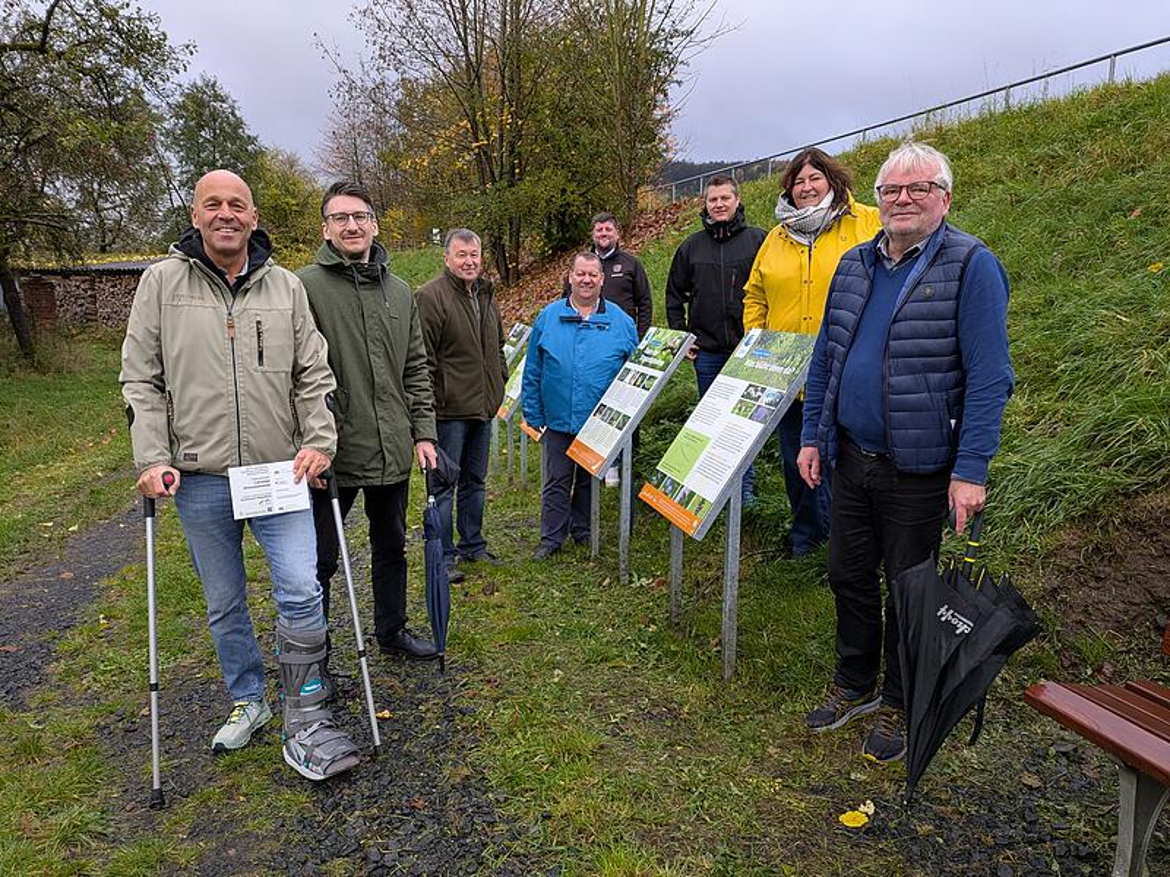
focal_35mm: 25
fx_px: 845
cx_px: 585
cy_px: 438
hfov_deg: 69.4
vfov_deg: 54.9
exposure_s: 1/129
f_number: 1.89
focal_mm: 5.43
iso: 47
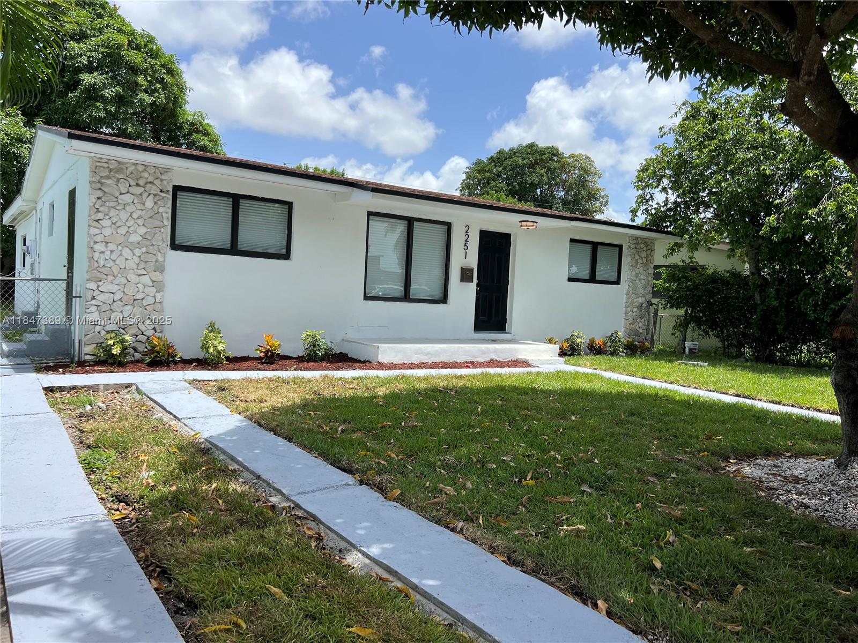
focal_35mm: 26
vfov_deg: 53.1
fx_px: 644
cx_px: 429
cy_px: 322
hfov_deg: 67.3
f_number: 1.5
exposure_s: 1/3257
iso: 50
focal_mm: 5.7
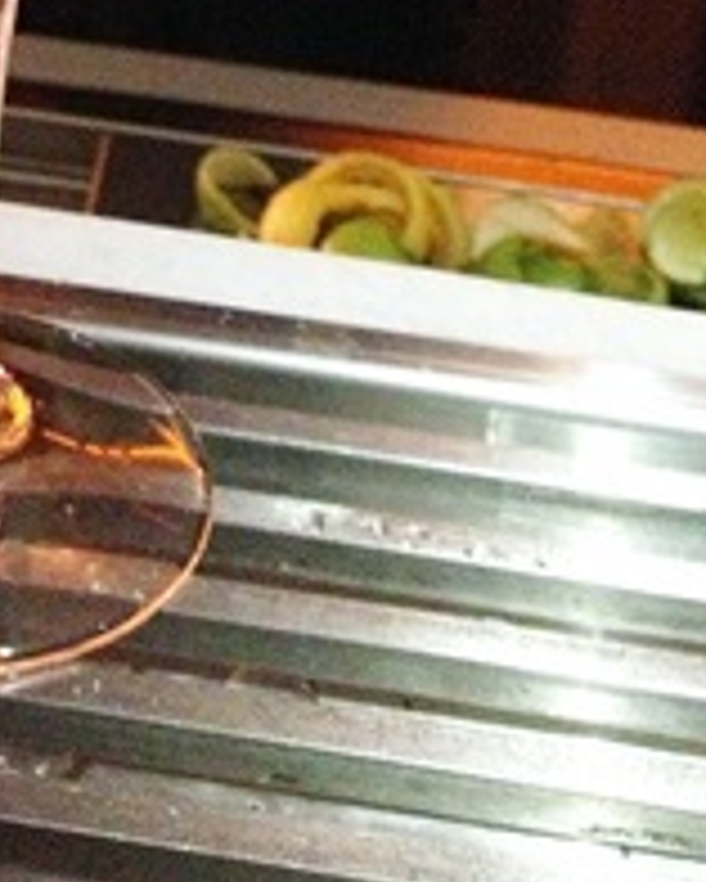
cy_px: -166
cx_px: 88
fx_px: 2271
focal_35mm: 87
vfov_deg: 20.6
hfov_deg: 17.4
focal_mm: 4.28
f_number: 2.4
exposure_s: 1/15
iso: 800
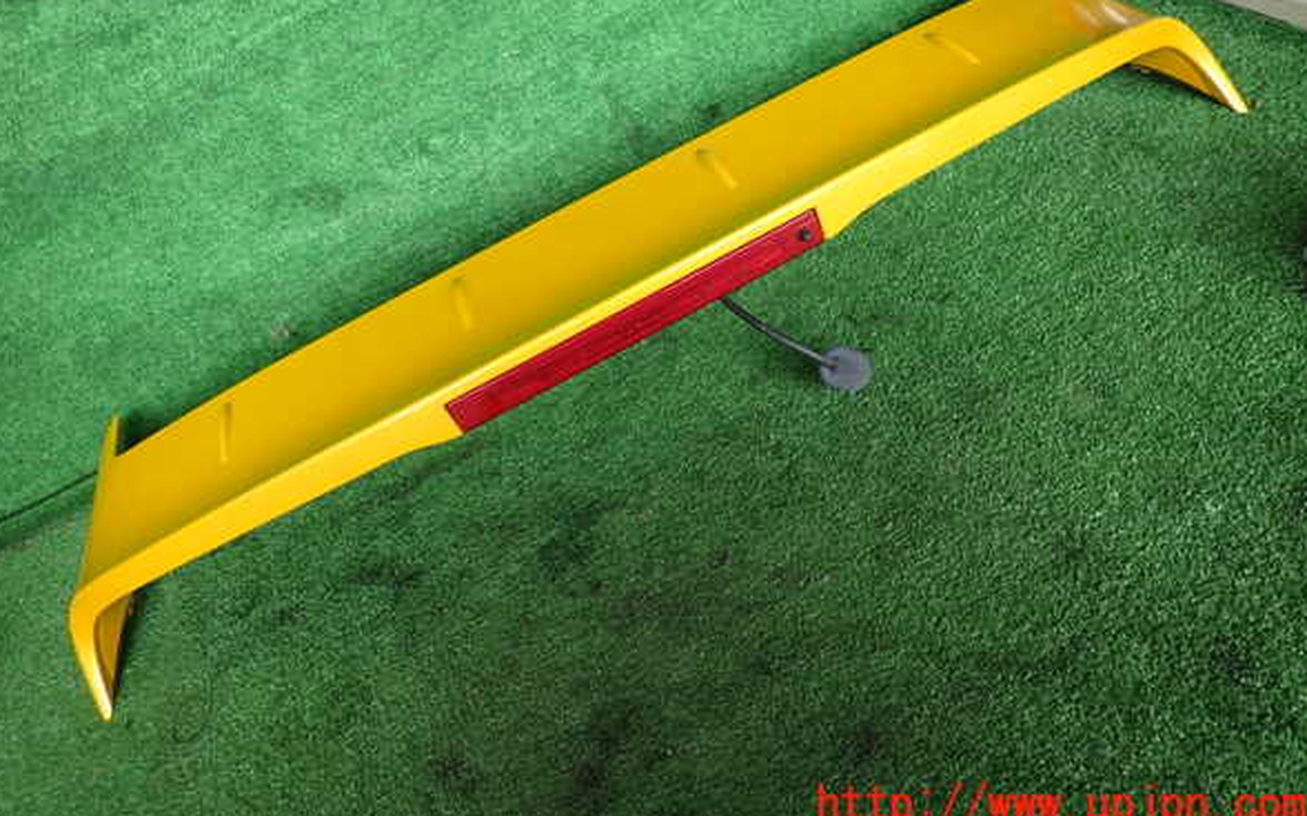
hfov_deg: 68.4
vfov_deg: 45.8
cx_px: 652
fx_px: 962
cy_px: 335
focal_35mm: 27
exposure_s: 1/60
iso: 100
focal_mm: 4.5
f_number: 2
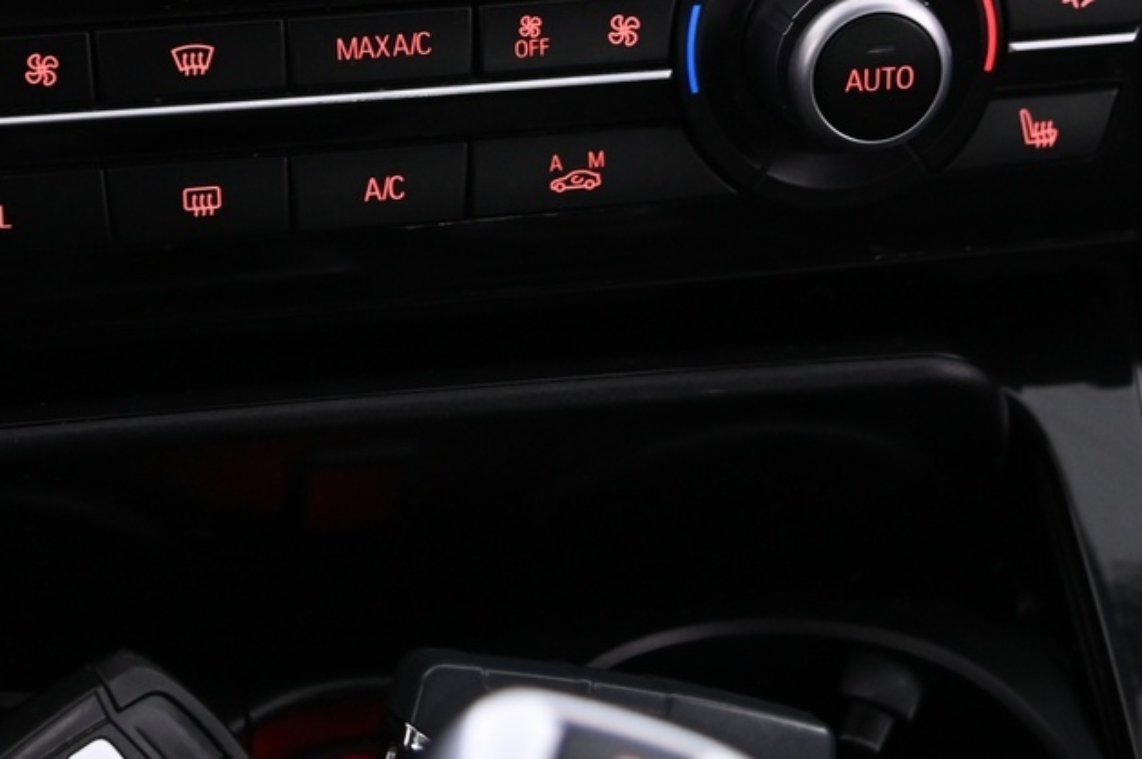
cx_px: 228
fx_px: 3106
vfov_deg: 13.5
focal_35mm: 98
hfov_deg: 20.6
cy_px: -208
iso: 2000
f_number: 4
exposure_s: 1/20
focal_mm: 38
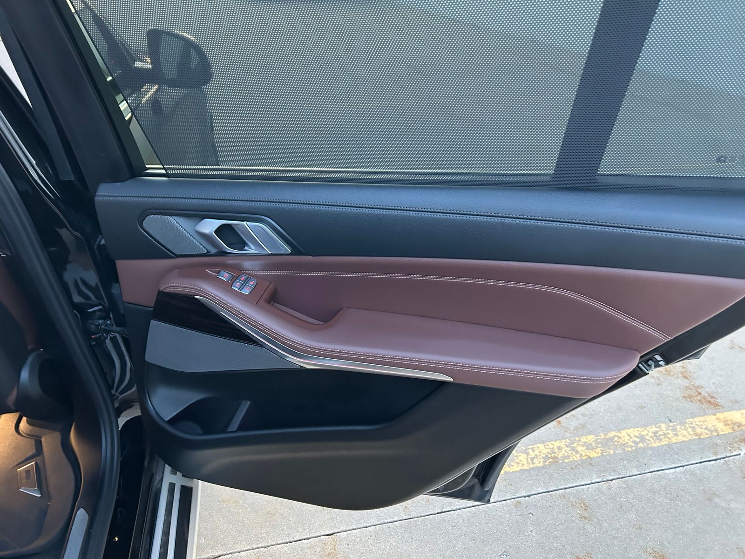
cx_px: 372
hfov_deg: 67.3
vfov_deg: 53.1
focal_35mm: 26
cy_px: 280
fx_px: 560
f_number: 1.5
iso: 640
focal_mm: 5.7
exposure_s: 1/35
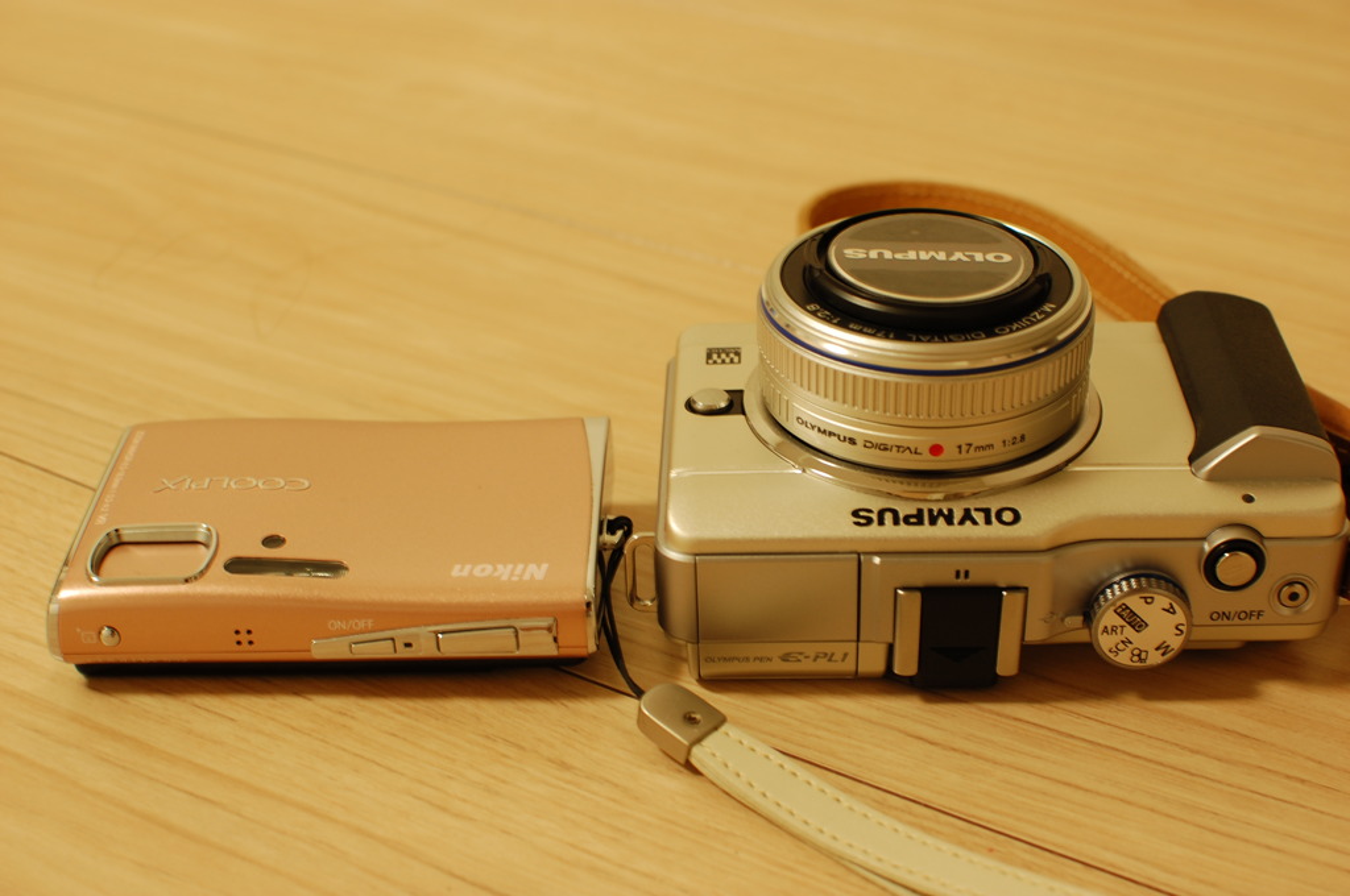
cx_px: 675
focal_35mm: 52
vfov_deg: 25.7
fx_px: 1966
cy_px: 448
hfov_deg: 37.9
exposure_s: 1/2.5
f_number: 5.6
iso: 200
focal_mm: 35
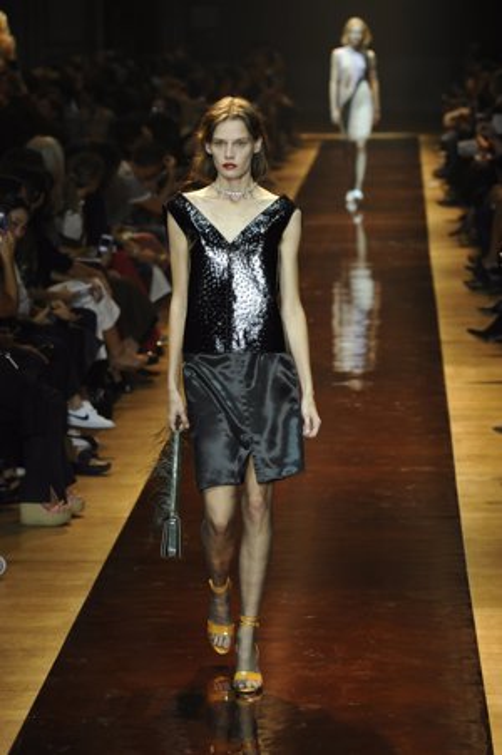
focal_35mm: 145
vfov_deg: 14.2
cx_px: 251
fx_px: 3037
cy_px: 378
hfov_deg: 9.4
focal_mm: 145
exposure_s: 1/400
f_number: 5.6
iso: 2000
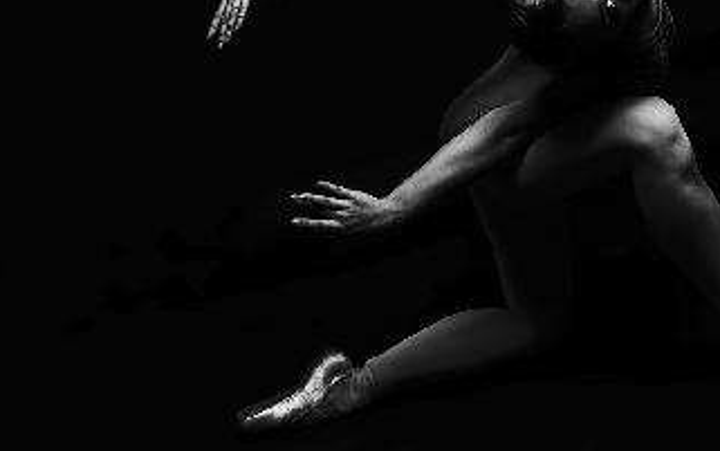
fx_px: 982
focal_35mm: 50
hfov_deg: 39.7
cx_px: 493
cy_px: 130
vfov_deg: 25.6
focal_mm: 35
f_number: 6.3
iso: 100
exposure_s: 1/160
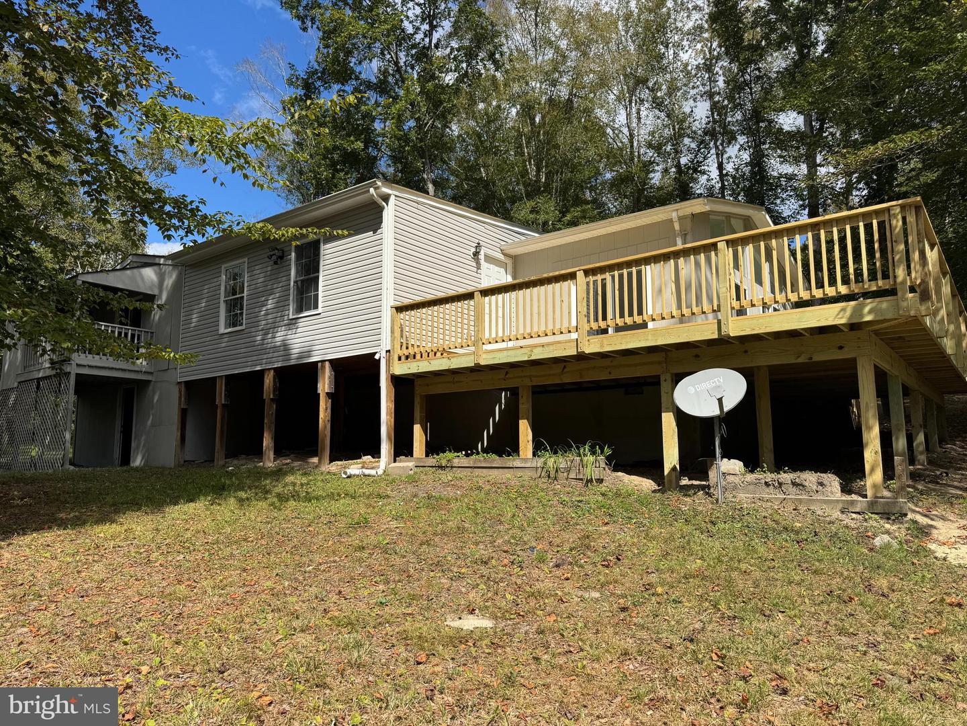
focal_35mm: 24
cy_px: 363
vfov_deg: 56.8
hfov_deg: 71.6
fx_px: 670
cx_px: 484
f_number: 1.78
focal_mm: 6.76
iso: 80
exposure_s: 1/4310
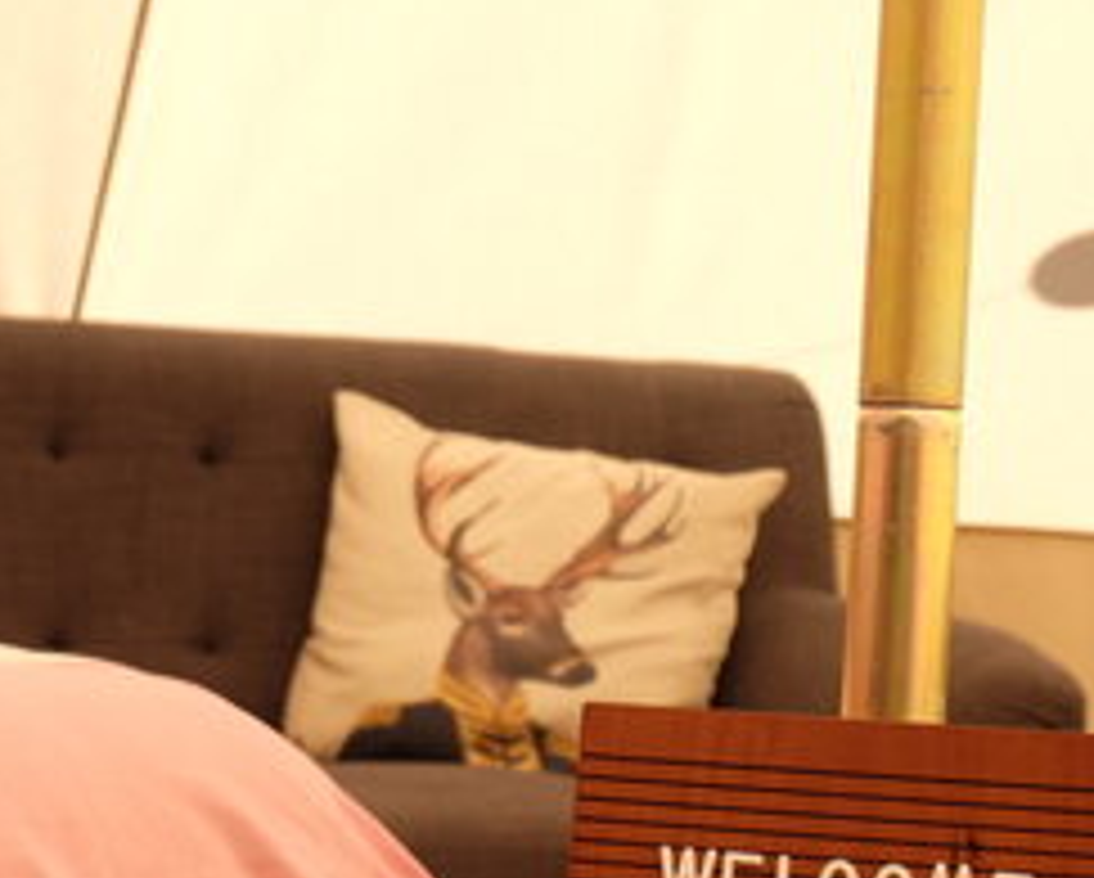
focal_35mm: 121
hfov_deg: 15.6
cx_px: 18
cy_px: 759
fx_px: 3922
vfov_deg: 12.7
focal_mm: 32.6
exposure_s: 1/160
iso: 200
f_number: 5
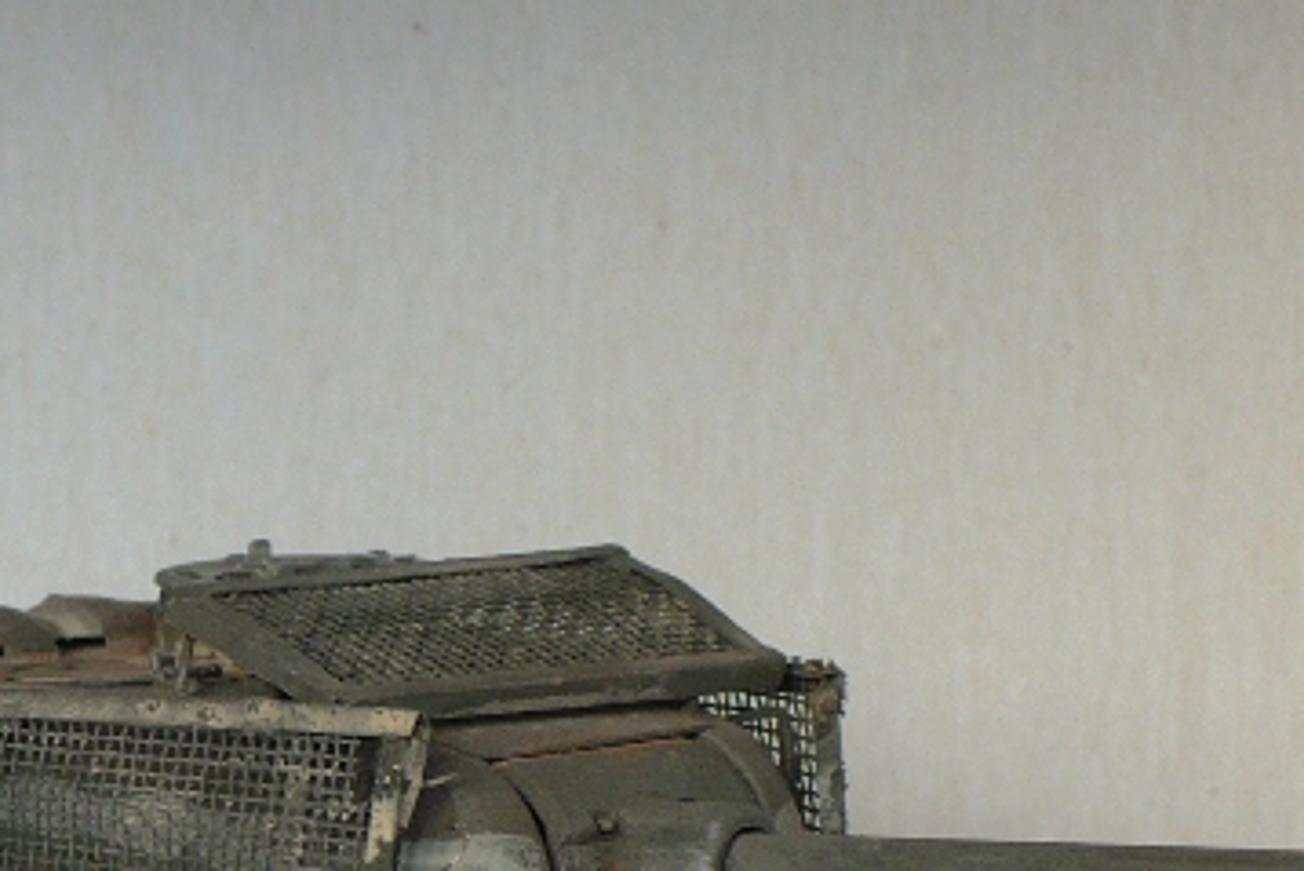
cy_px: 995
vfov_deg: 12.2
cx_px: 350
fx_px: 3986
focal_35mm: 110
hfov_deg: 18.5
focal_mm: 6.1
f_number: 2.8
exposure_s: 1/60
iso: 100
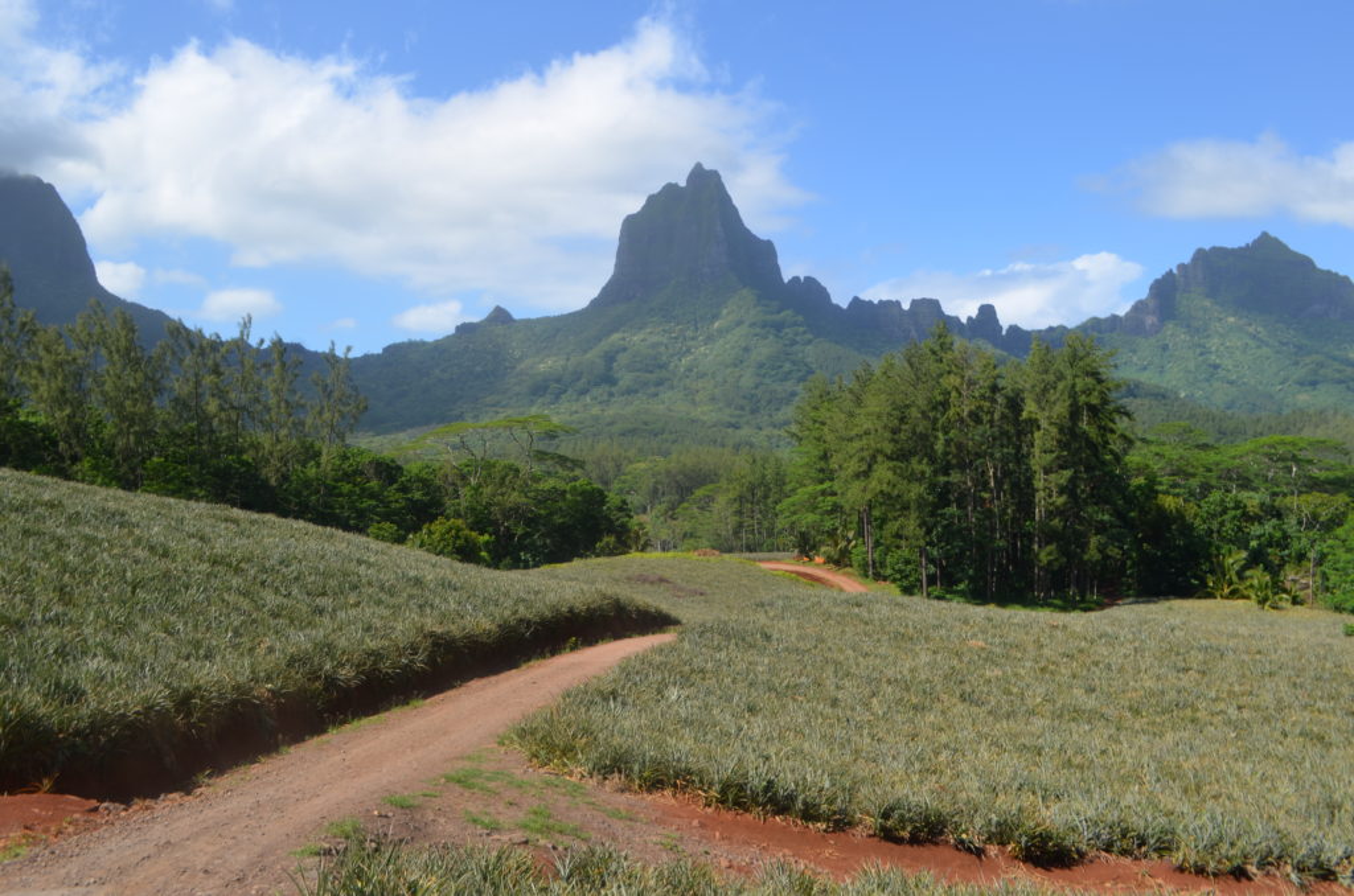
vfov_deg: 43.4
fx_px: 1126
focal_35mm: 30
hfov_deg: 62.0
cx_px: 677
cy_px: 448
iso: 100
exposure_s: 1/200
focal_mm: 20
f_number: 9
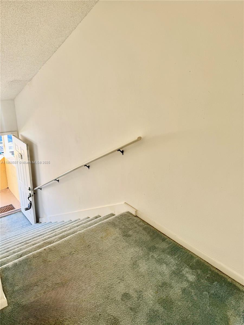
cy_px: 162
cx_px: 122
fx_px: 226
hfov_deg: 56.8
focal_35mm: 24
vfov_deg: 71.6
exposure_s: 1/121
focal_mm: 6.76
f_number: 1.78
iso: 100
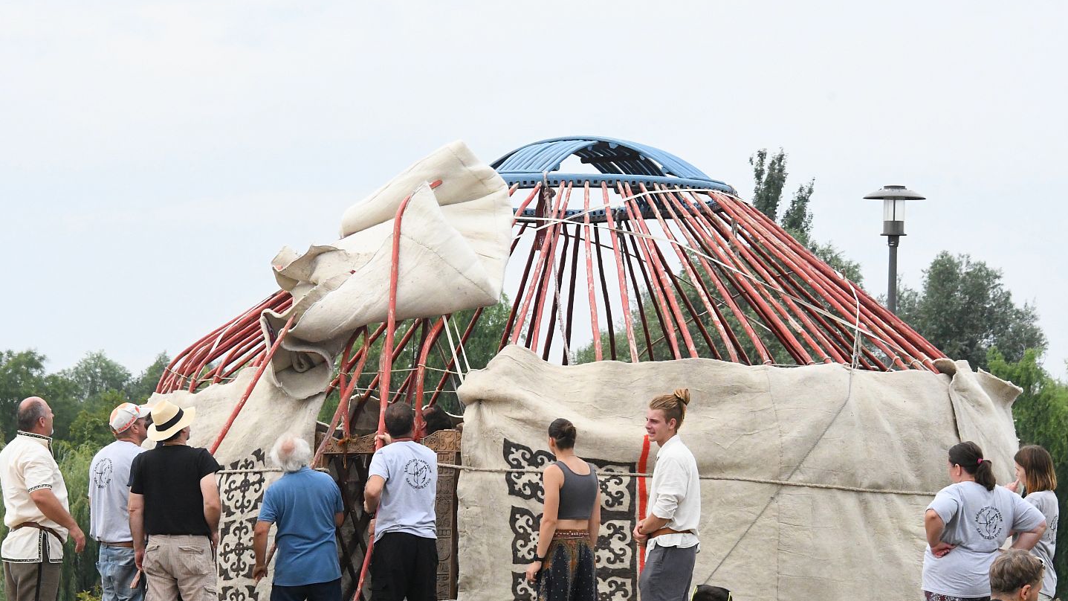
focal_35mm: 203
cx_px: 487
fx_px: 5748
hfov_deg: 10.6
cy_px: 378
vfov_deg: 6.0
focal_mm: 116
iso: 5000
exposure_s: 1/2000
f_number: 11
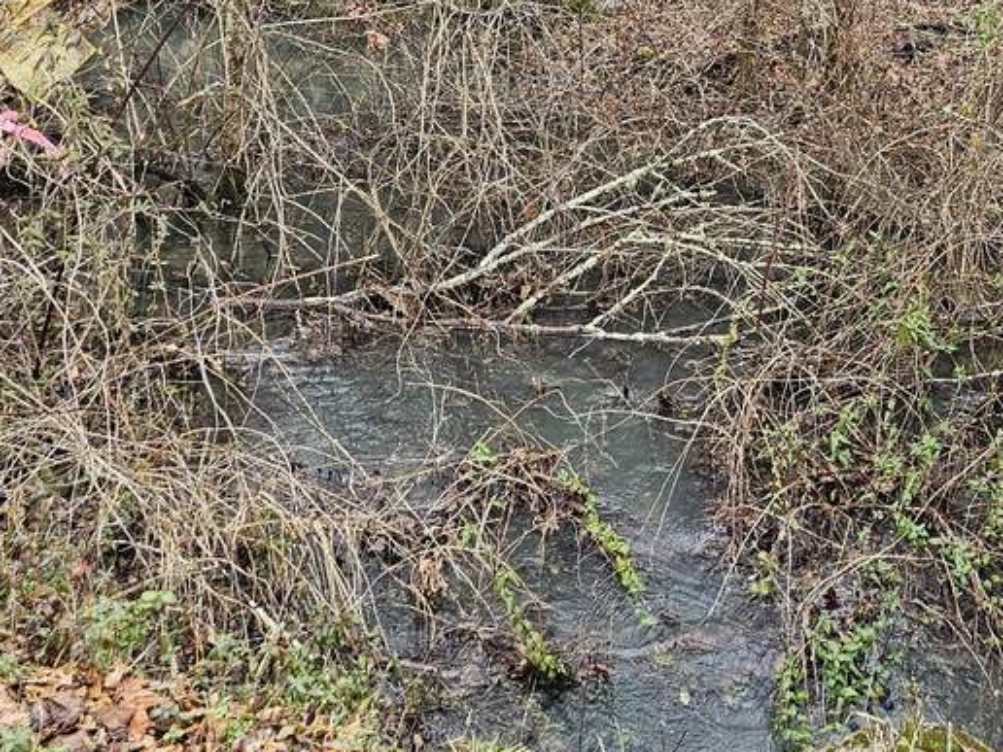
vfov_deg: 23.9
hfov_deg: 33.5
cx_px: 671
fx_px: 1652
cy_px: -91
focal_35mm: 57
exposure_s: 1/120
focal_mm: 6.3
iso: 50
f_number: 1.7
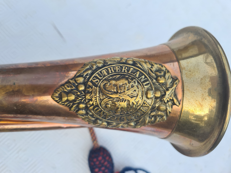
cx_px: 116
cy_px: 86
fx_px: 174
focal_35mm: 26
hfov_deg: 67.3
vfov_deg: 53.1
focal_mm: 5.4
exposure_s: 1/666
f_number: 1.8
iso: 50
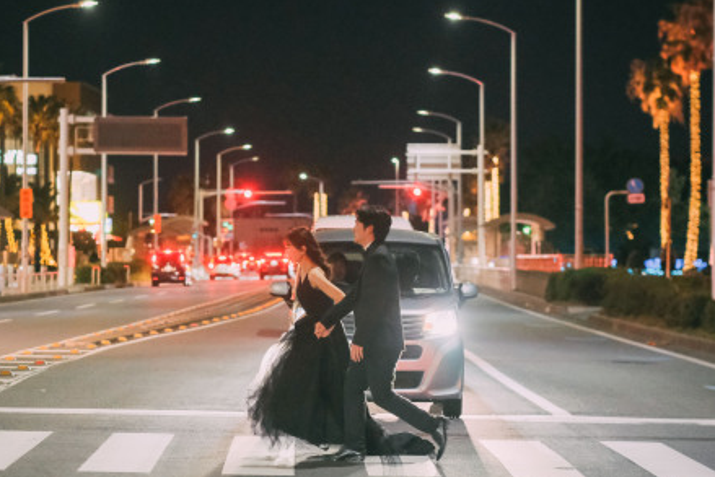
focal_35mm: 153
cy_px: 258
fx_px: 3040
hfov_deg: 13.4
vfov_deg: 9.0
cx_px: 318
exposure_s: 1/200
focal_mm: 56
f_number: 2
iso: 3200
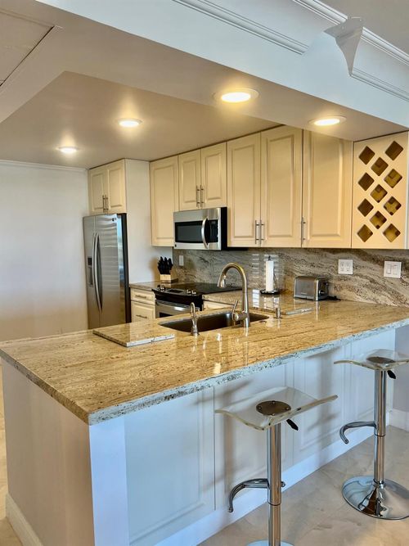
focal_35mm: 26
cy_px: 273
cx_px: 204
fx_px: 410
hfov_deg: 53.0
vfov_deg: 67.3
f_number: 1.5
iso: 100
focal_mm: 5.7
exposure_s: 1/120
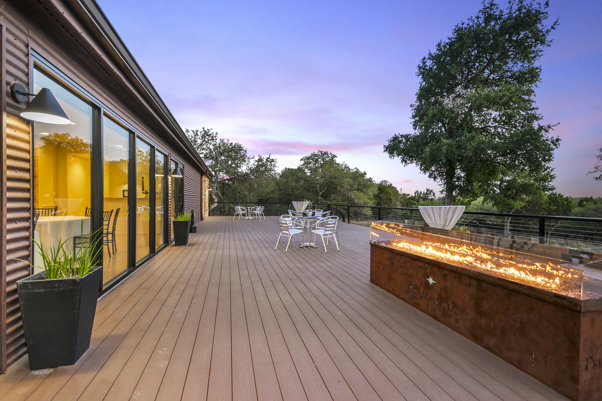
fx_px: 276
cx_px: 301
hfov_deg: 95.0
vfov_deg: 72.1
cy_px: 200
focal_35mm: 16
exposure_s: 1/6
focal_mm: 11
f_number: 4.5
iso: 400
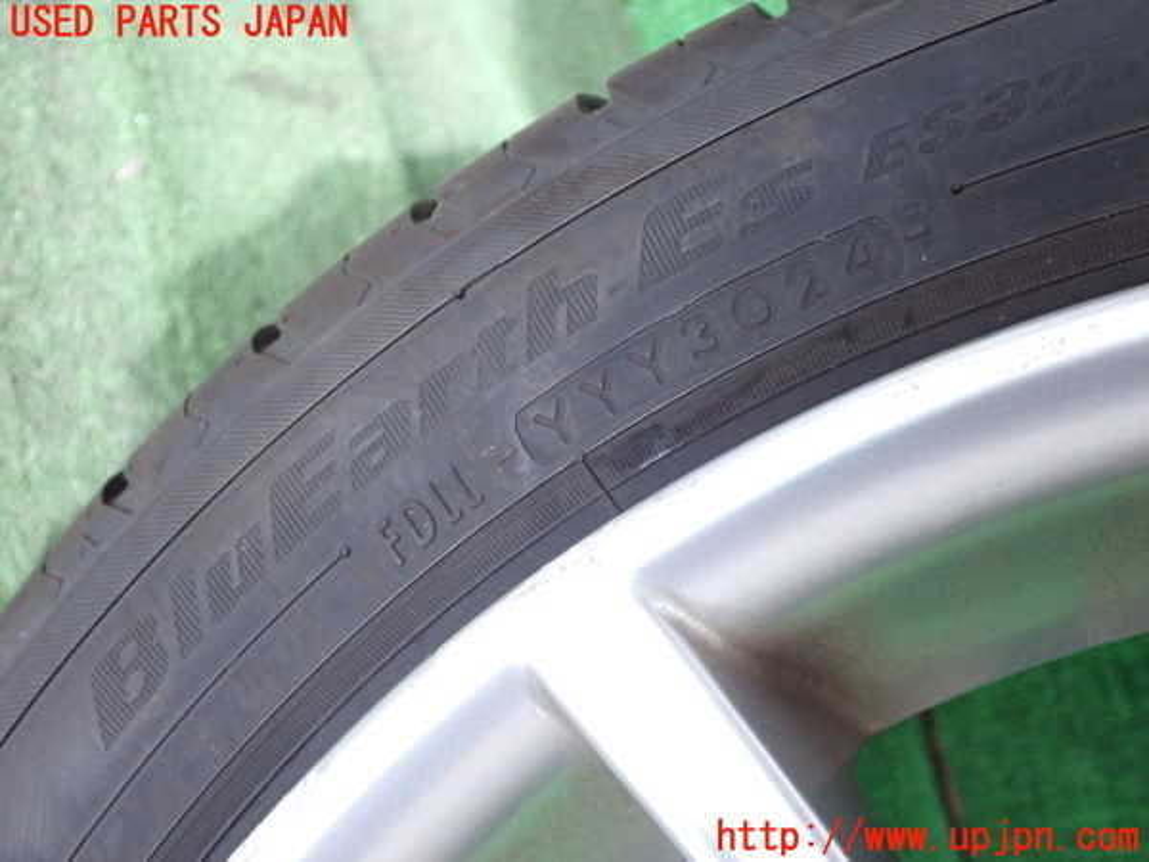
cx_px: 574
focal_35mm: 41
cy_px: 431
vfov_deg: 35.1
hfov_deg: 45.8
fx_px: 1361
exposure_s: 1/125
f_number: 2.8
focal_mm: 7.31
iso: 640
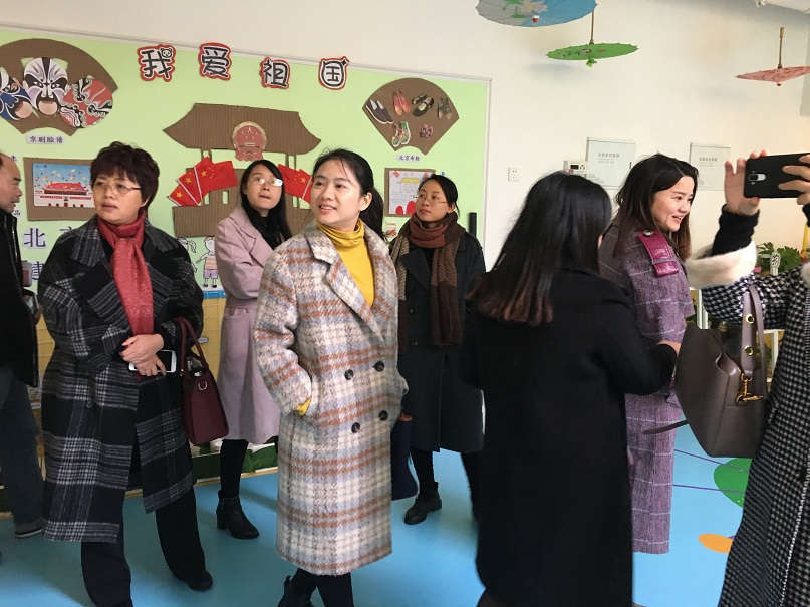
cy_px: 304
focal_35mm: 29
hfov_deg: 61.7
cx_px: 405
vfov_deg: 48.2
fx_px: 678
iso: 80
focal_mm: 4.15
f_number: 2.2
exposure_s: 1/17
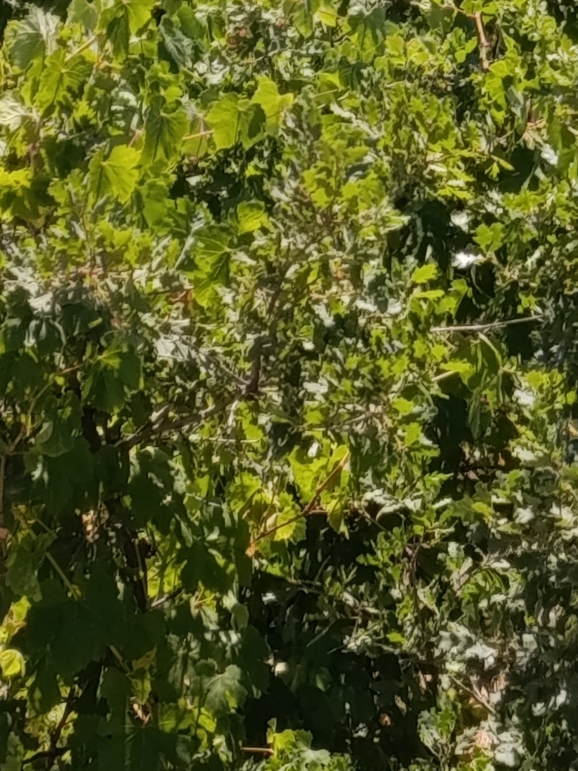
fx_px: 4096
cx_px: 1539
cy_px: -168
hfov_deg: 7.4
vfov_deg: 10.6
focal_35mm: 184
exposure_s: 1/775
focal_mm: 6.11
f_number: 1.65
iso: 52
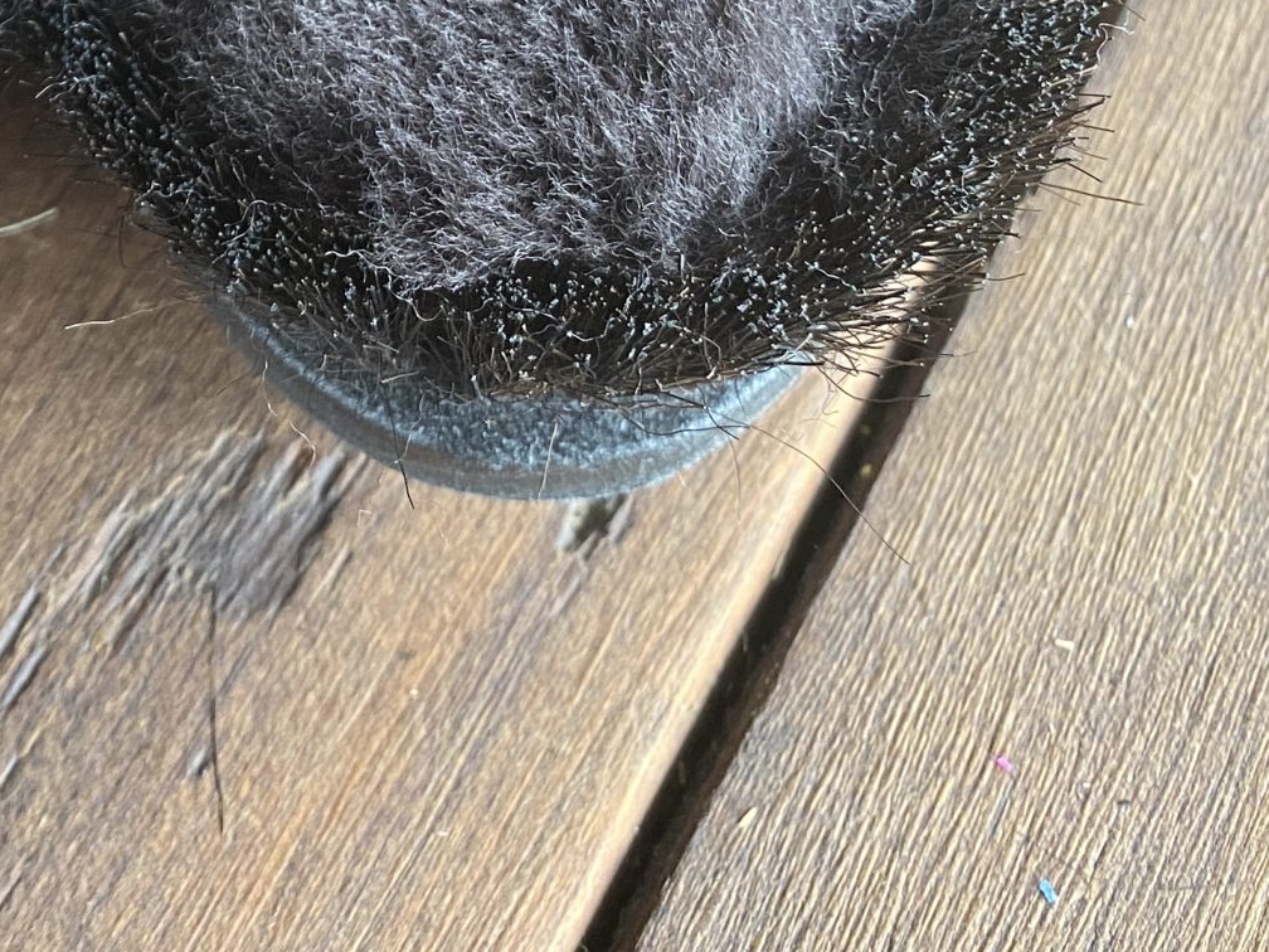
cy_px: -247
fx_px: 2420
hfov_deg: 27.0
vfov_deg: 20.5
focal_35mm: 66
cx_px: -125
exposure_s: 1/60
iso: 80
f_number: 1.8
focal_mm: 4.25
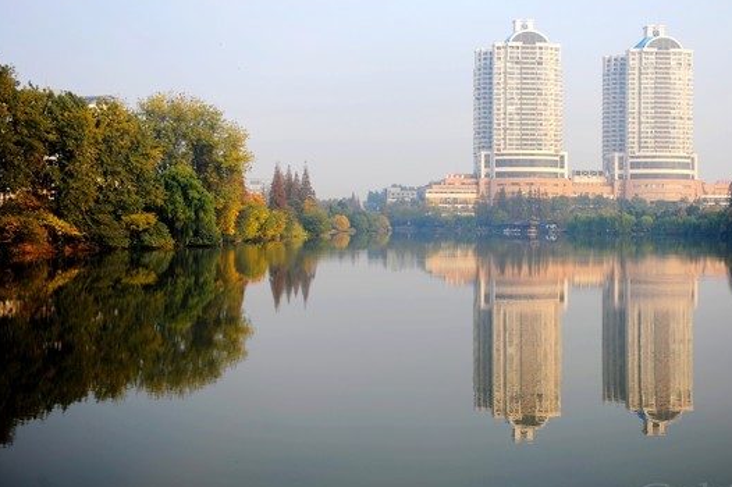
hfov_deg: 41.8
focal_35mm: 47
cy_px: 218
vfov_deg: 28.6
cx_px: 423
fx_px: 955
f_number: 2.8
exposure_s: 1/1600
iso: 200
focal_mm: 38
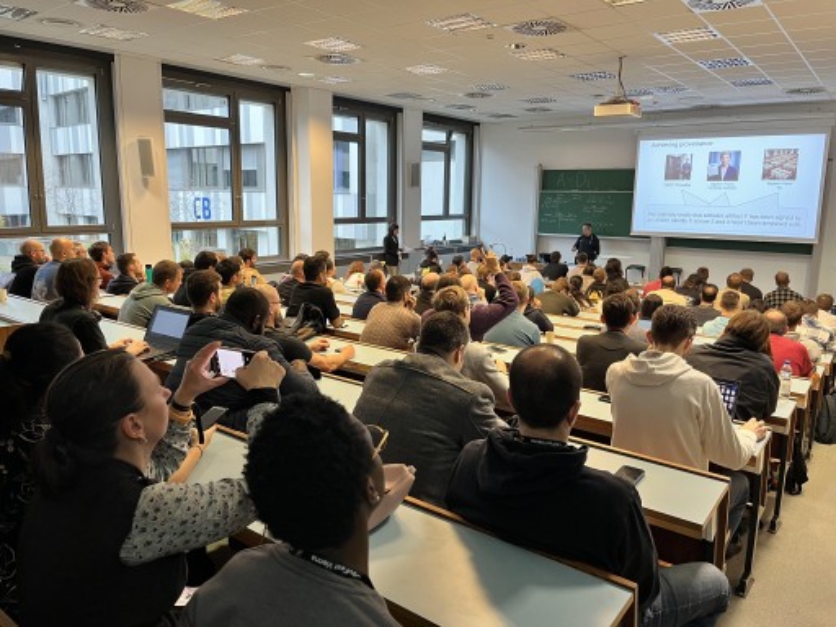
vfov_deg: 53.1
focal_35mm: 26
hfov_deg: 67.3
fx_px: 628
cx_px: 418
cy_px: 314
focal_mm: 5.1
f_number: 1.6
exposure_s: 1/50
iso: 125
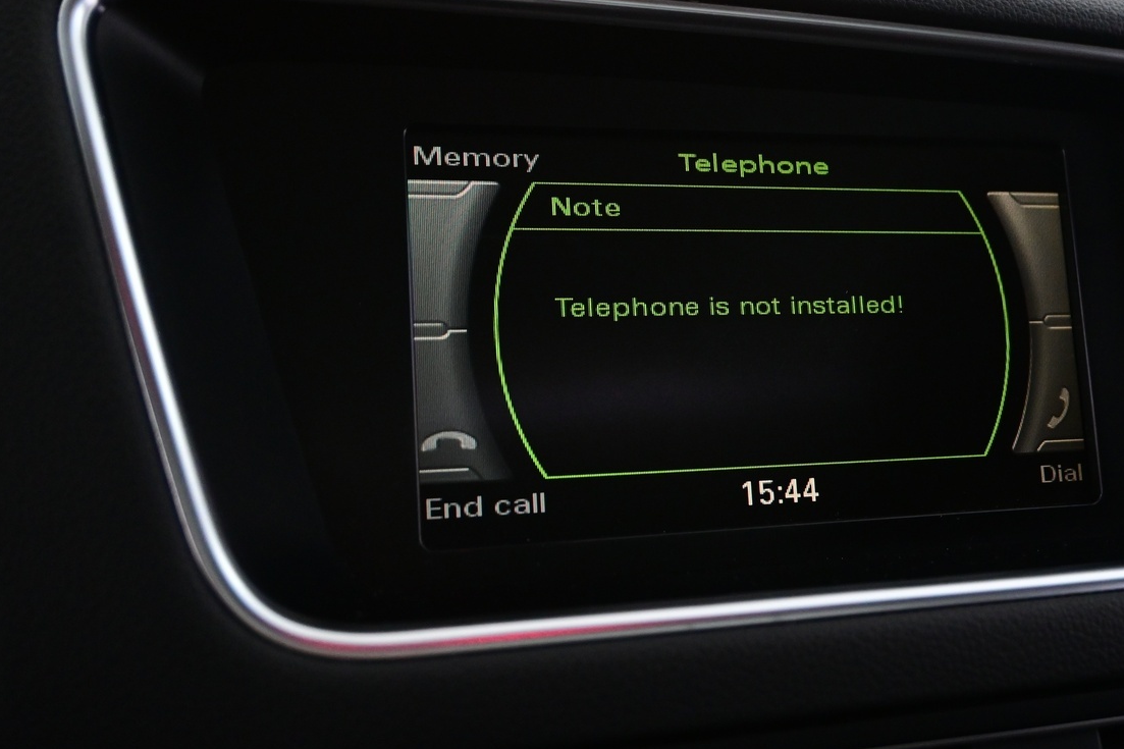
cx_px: 787
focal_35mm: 47
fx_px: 1479
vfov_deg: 28.4
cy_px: 300
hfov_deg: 40.9
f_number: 4
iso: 1800
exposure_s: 1/30
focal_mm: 21.5
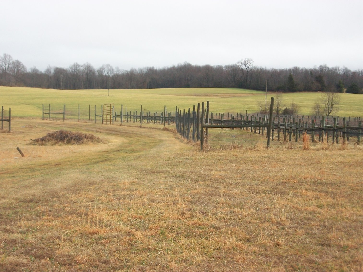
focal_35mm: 82
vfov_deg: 18.0
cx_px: 182
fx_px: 860
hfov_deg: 23.8
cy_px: 136
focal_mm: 13.7
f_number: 4.6
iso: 80
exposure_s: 1/320
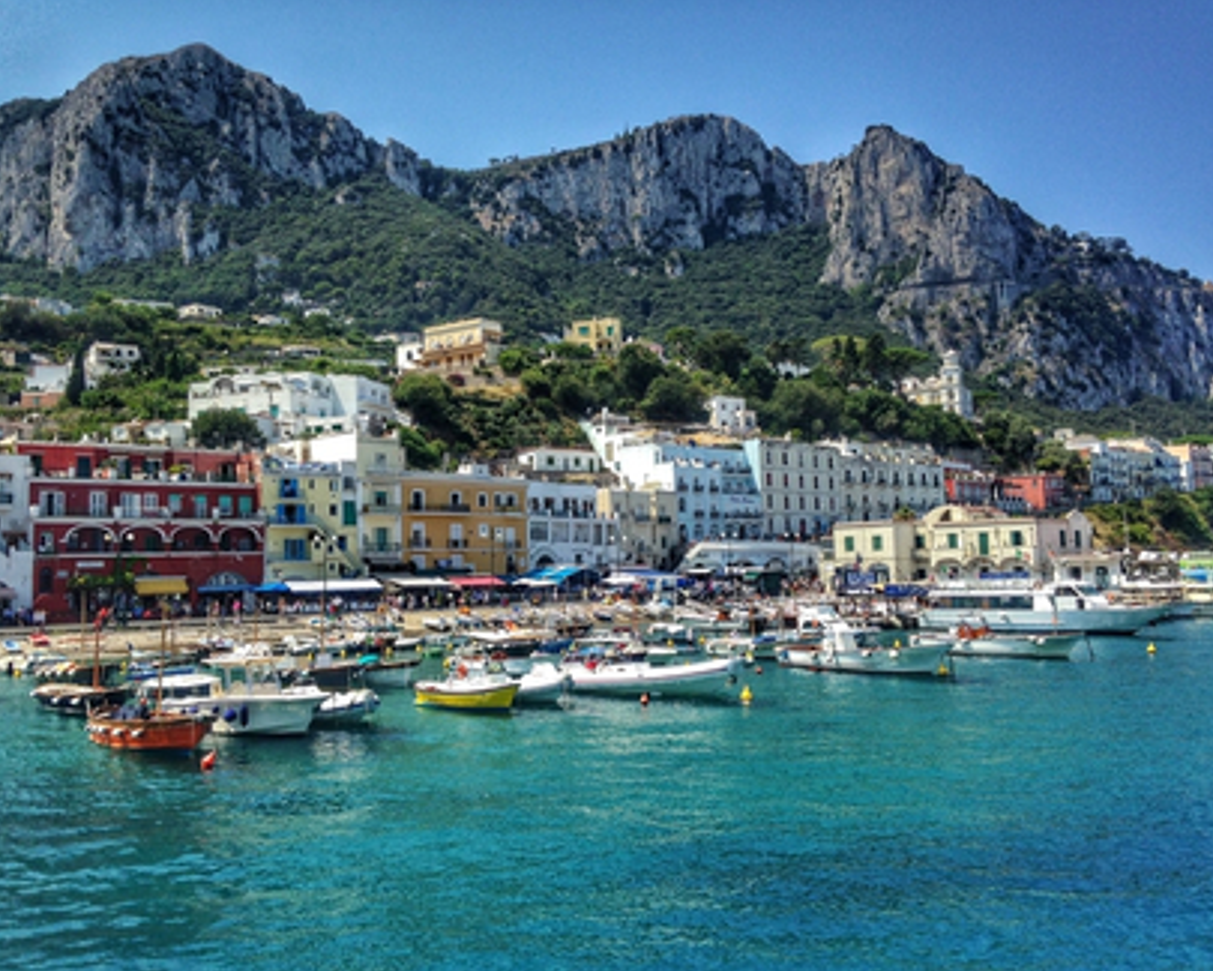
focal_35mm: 35
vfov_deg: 42.2
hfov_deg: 51.5
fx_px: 1257
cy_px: 483
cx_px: 581
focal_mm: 4.12
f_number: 2.4
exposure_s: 1/1506
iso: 50
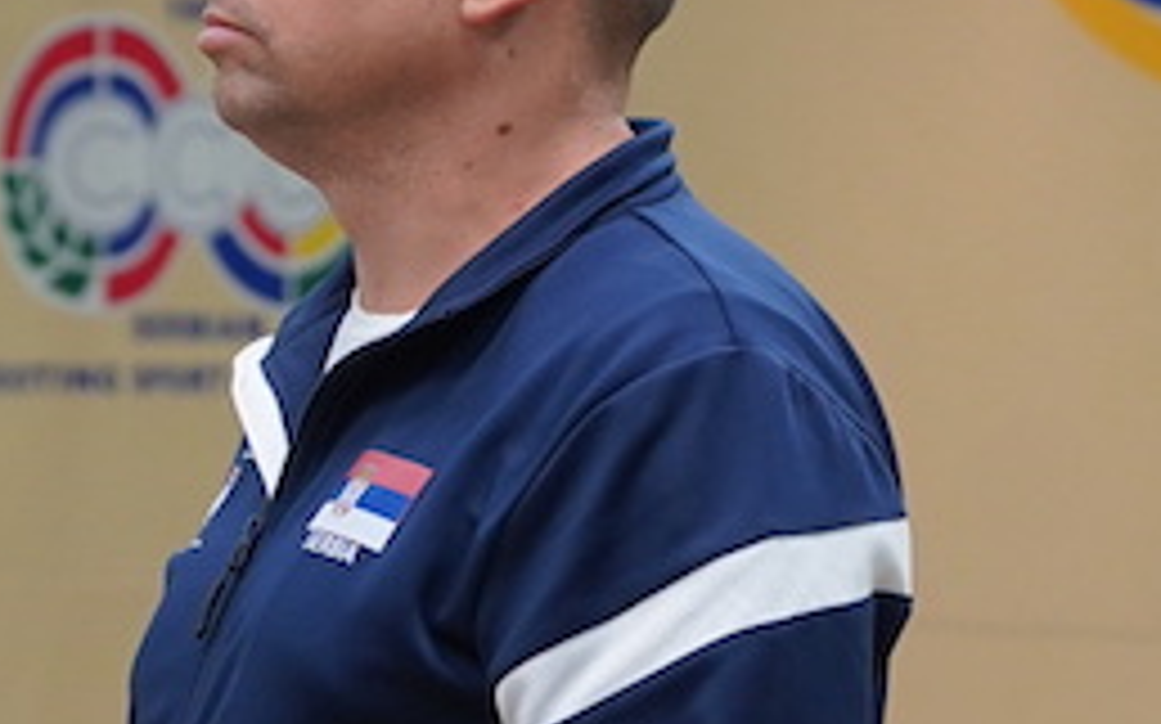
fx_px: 6990
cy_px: 740
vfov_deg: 5.9
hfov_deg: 9.4
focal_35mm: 221
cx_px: -27
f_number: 4
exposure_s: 1/160
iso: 800
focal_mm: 70
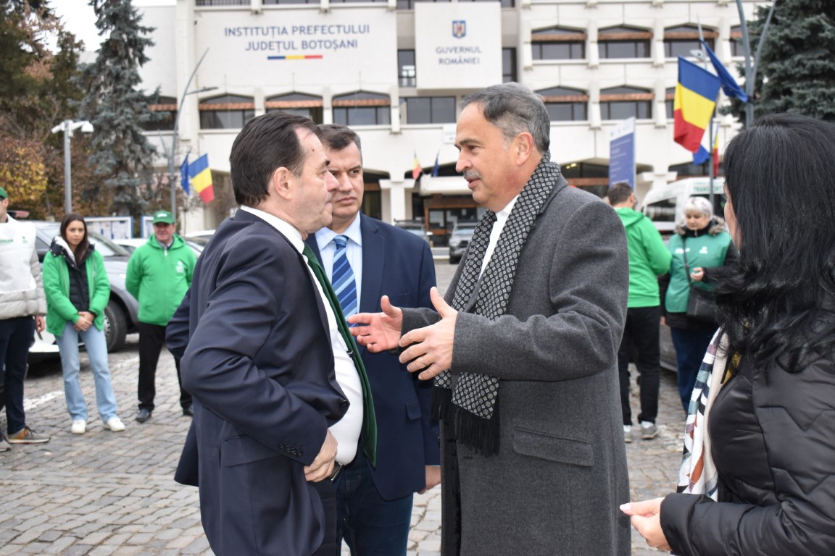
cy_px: 278
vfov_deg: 29.9
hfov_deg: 43.6
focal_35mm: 45
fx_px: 1044
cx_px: 418
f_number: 5.6
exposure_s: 1/125
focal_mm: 30
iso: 450
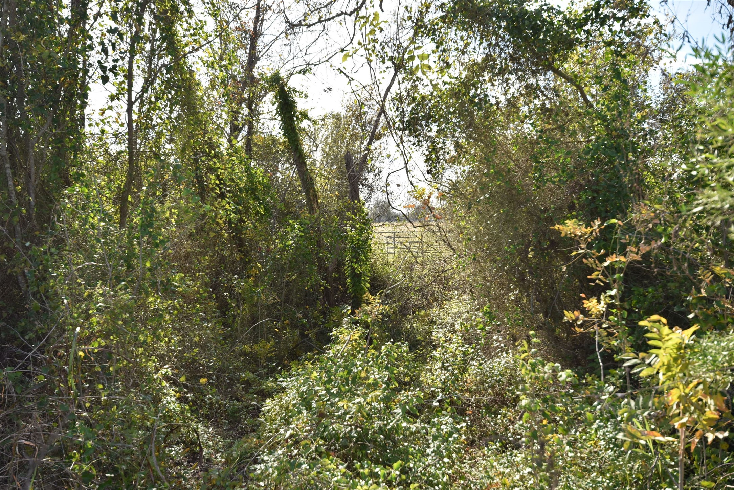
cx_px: 367
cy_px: 245
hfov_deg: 57.2
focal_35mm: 33
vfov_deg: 40.0
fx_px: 673
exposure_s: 1/160
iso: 100
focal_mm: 22
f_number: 6.3
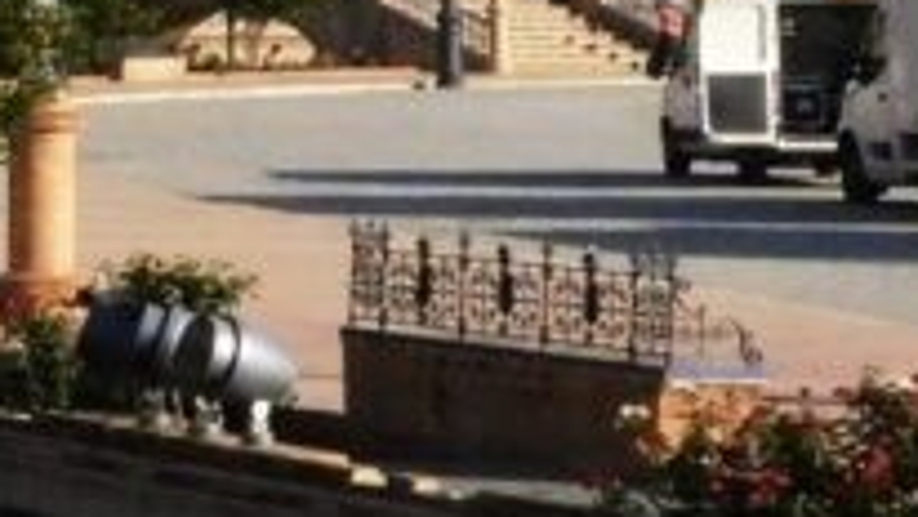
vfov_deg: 5.3
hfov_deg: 9.0
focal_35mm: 228
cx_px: -749
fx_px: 5551
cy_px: -258
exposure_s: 1/1500
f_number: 7.2
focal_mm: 7.1
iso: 800
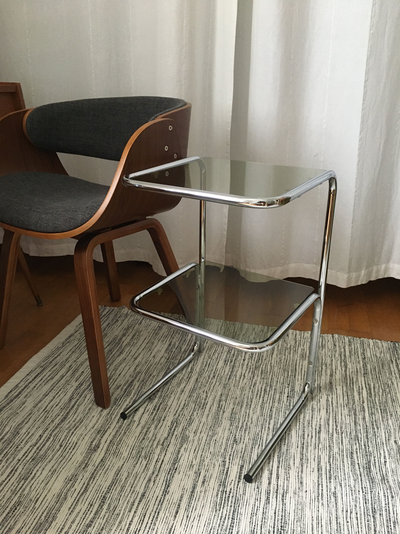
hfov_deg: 48.2
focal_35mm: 29
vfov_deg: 61.7
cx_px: 200
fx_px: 447
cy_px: 267
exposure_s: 1/25
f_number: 2.2
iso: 200
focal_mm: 4.15
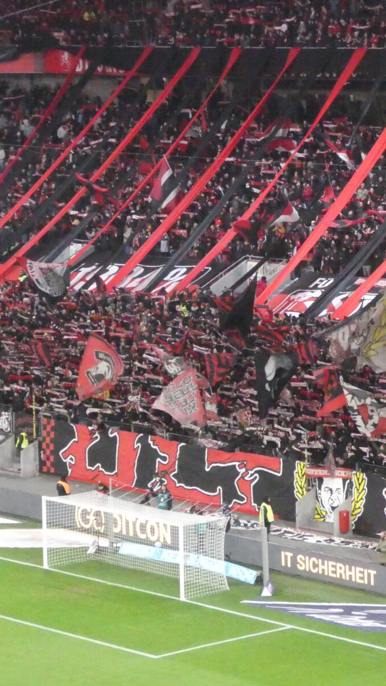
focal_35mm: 131
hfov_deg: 9.2
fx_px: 2383
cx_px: 429
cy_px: 343
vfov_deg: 16.4
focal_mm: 16.1
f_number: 4.9
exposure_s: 1/100
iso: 3200
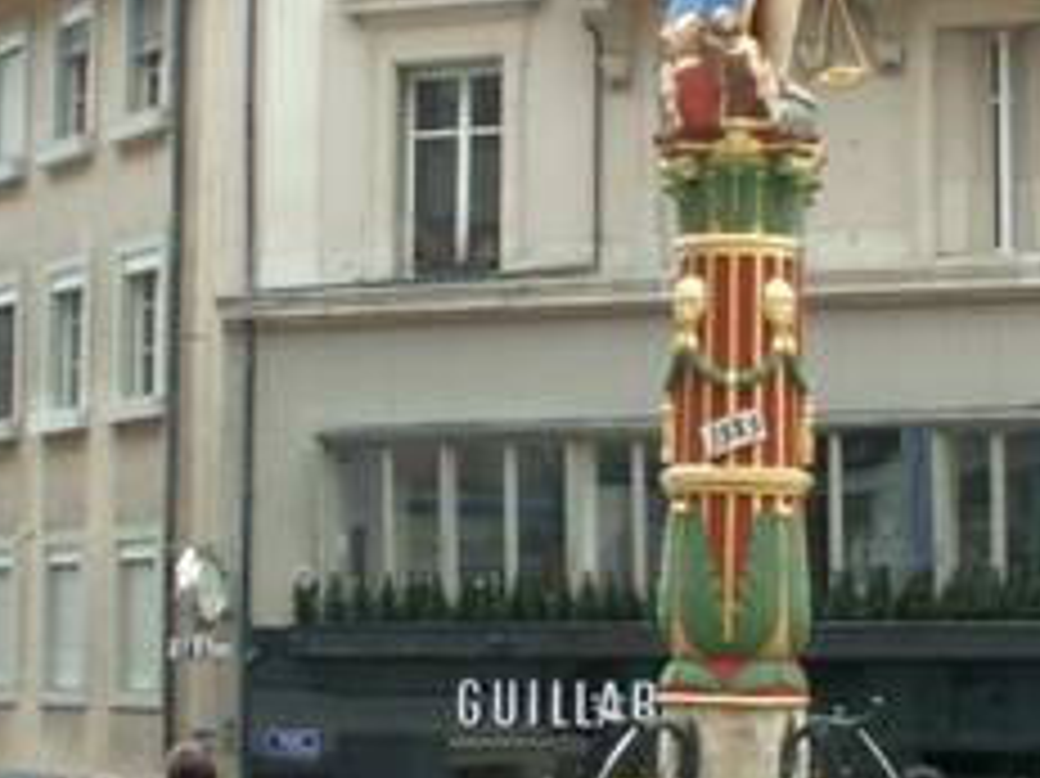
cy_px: 427
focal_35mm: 97
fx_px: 2913
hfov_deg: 20.2
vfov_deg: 15.2
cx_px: 684
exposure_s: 1/50
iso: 50
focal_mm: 5.86
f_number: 8
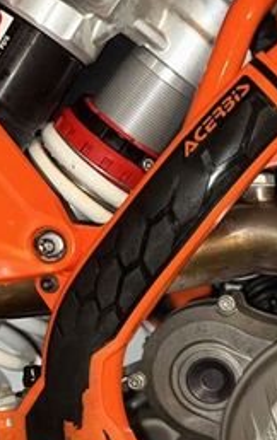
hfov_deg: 18.3
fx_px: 758
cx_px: 417
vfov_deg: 30.9
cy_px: 402
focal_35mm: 63
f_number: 1.78
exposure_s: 1/20
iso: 64
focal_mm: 6.86
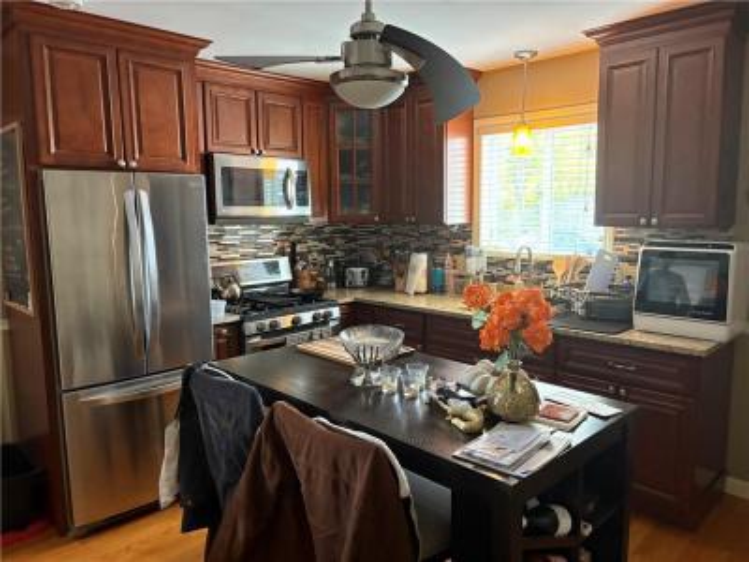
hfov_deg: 67.3
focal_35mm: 26
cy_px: 281
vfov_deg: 53.1
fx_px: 563
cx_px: 374
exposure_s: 1/40
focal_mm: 5.96
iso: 500
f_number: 1.6
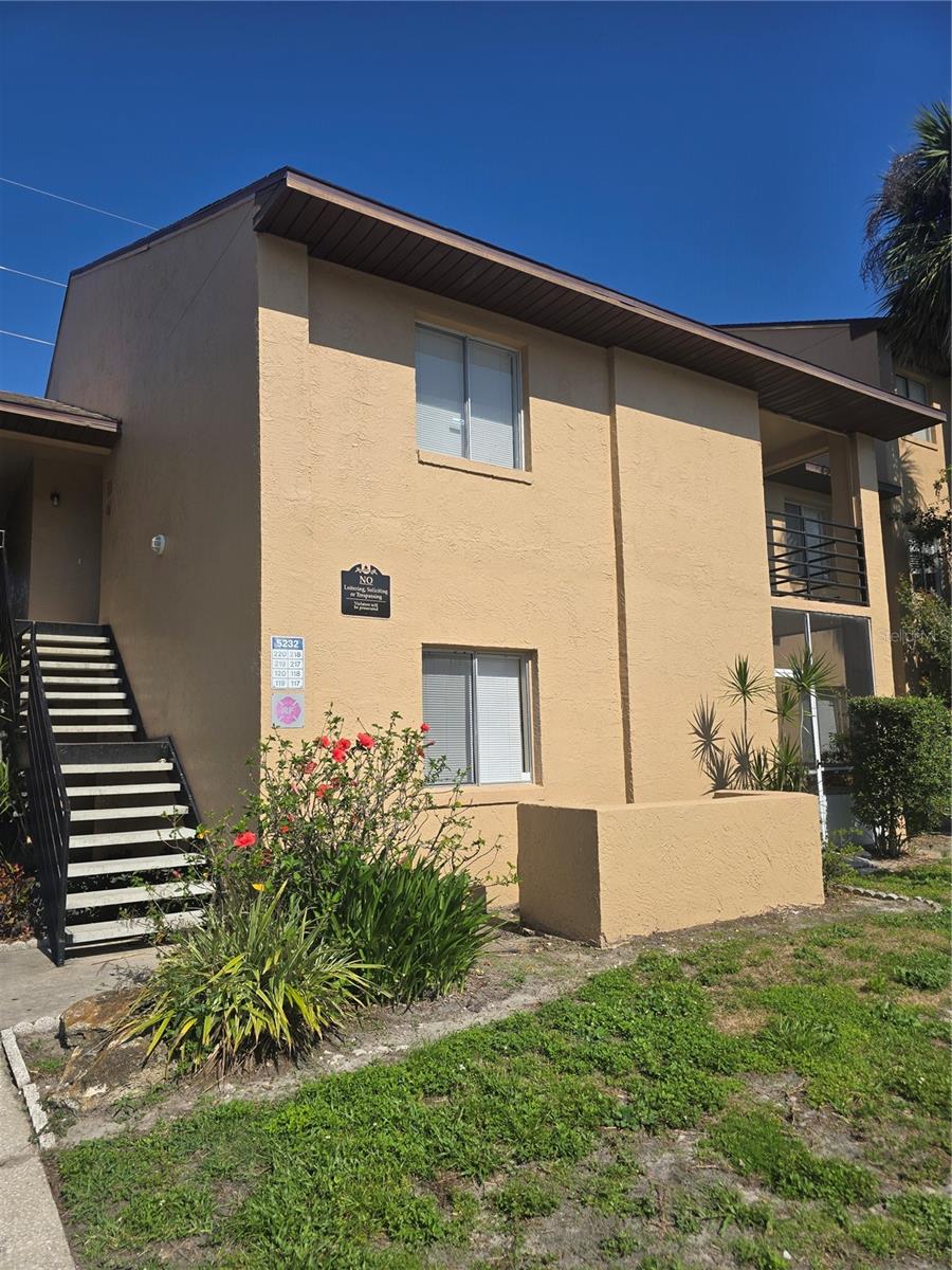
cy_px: 635
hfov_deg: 58.9
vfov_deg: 73.9
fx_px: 843
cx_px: 476
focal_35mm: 23
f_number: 1.7
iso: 12
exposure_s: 1/1235
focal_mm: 6.3
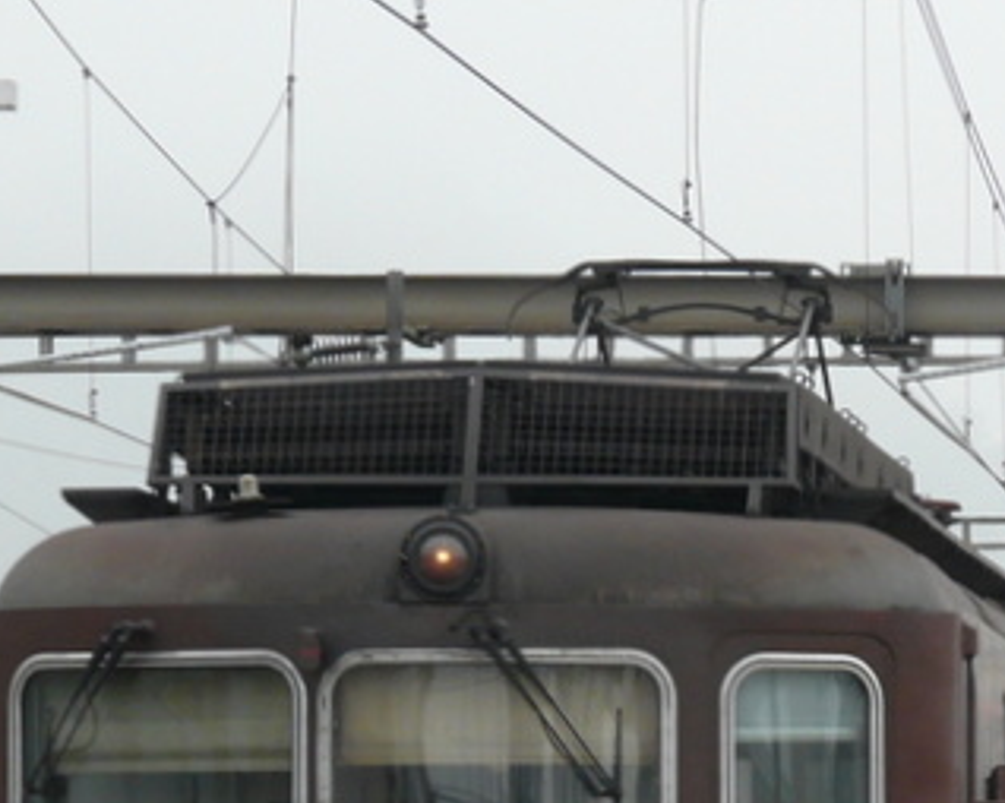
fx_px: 12871
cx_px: 610
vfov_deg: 3.6
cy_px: 1031
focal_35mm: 433
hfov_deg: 4.5
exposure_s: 1/160
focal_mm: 23.1
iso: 100
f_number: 4
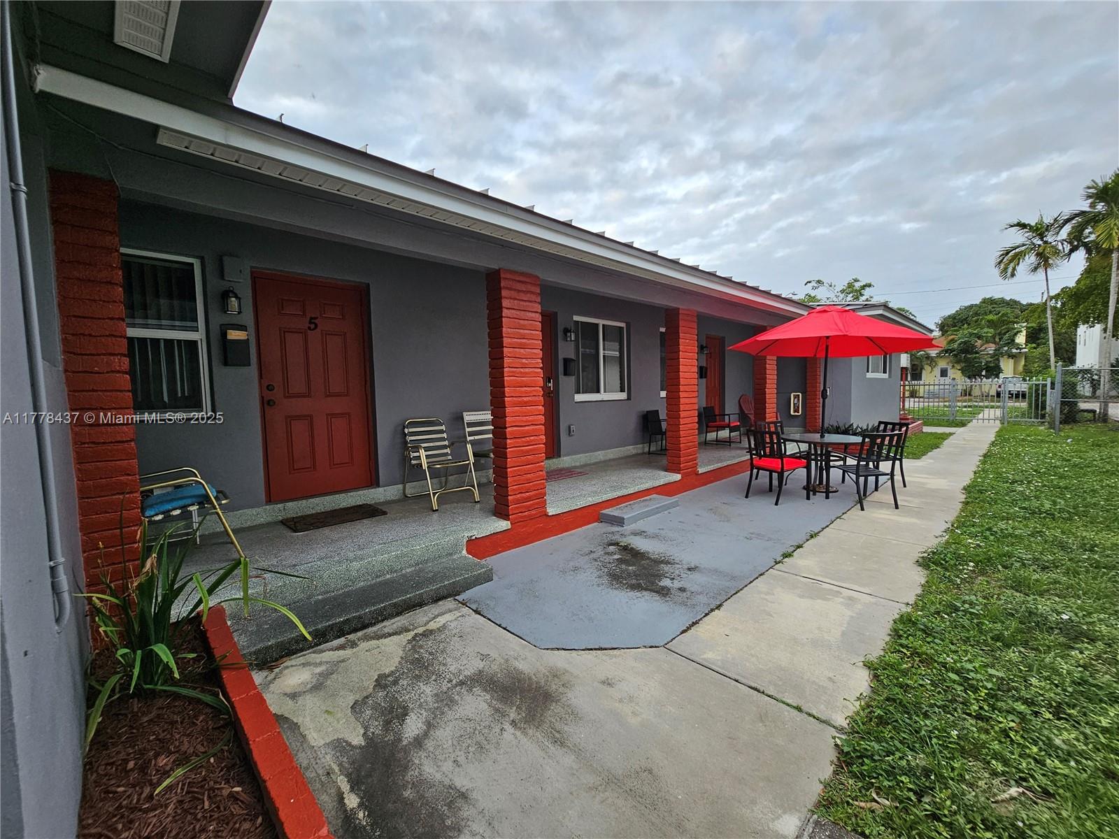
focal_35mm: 13
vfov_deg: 89.9
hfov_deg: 106.2
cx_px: 560
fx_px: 420
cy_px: 420
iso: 50
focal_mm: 2.2
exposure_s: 1/312
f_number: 2.2
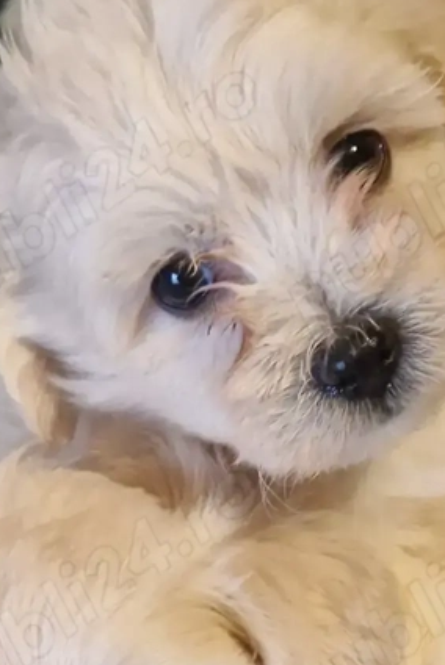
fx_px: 1388
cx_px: 271
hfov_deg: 18.2
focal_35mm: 75
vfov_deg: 25.5
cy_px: 681
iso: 500
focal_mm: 5.4
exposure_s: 1/33
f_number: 1.8
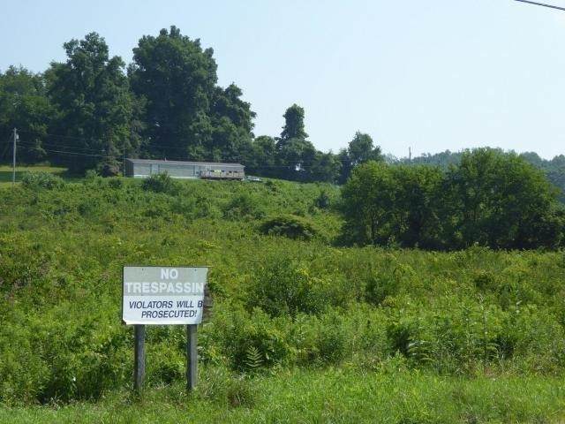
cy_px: 212
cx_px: 282
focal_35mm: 74
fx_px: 1208
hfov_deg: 26.3
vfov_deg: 19.9
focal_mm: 13.2
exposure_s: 1/500
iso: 100
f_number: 4.6
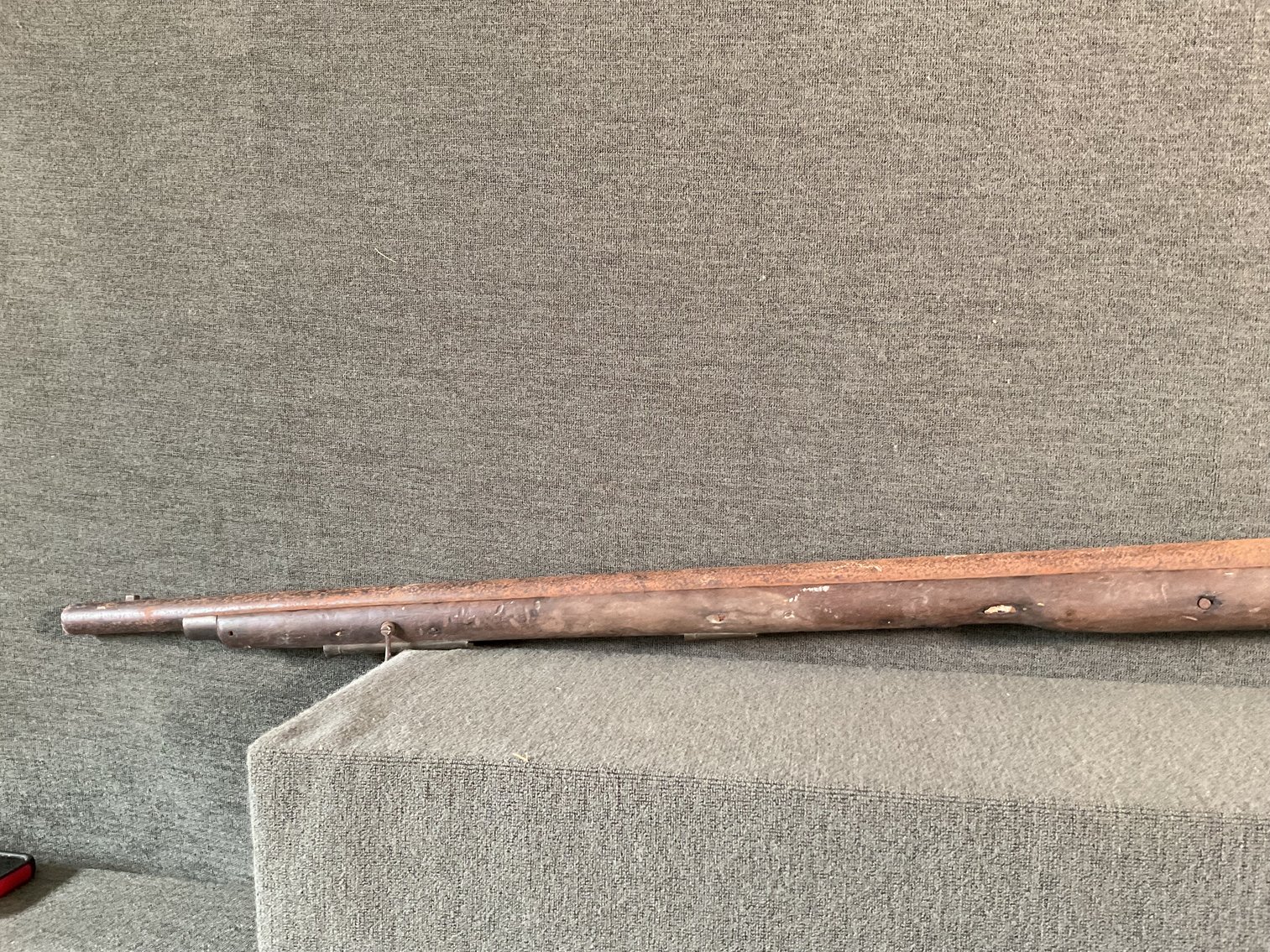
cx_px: 635
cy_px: 476
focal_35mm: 29
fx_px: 1064
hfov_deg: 61.7
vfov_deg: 48.2
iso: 200
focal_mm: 3
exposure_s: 1/60
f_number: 1.8
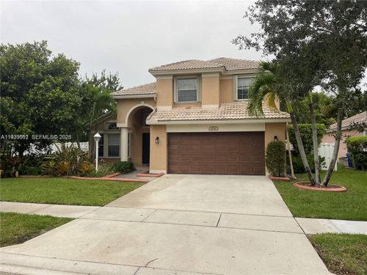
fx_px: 276
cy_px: 138
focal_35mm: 26
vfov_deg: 53.1
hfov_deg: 67.3
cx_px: 184
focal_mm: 4.2
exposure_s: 1/169
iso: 32
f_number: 1.6
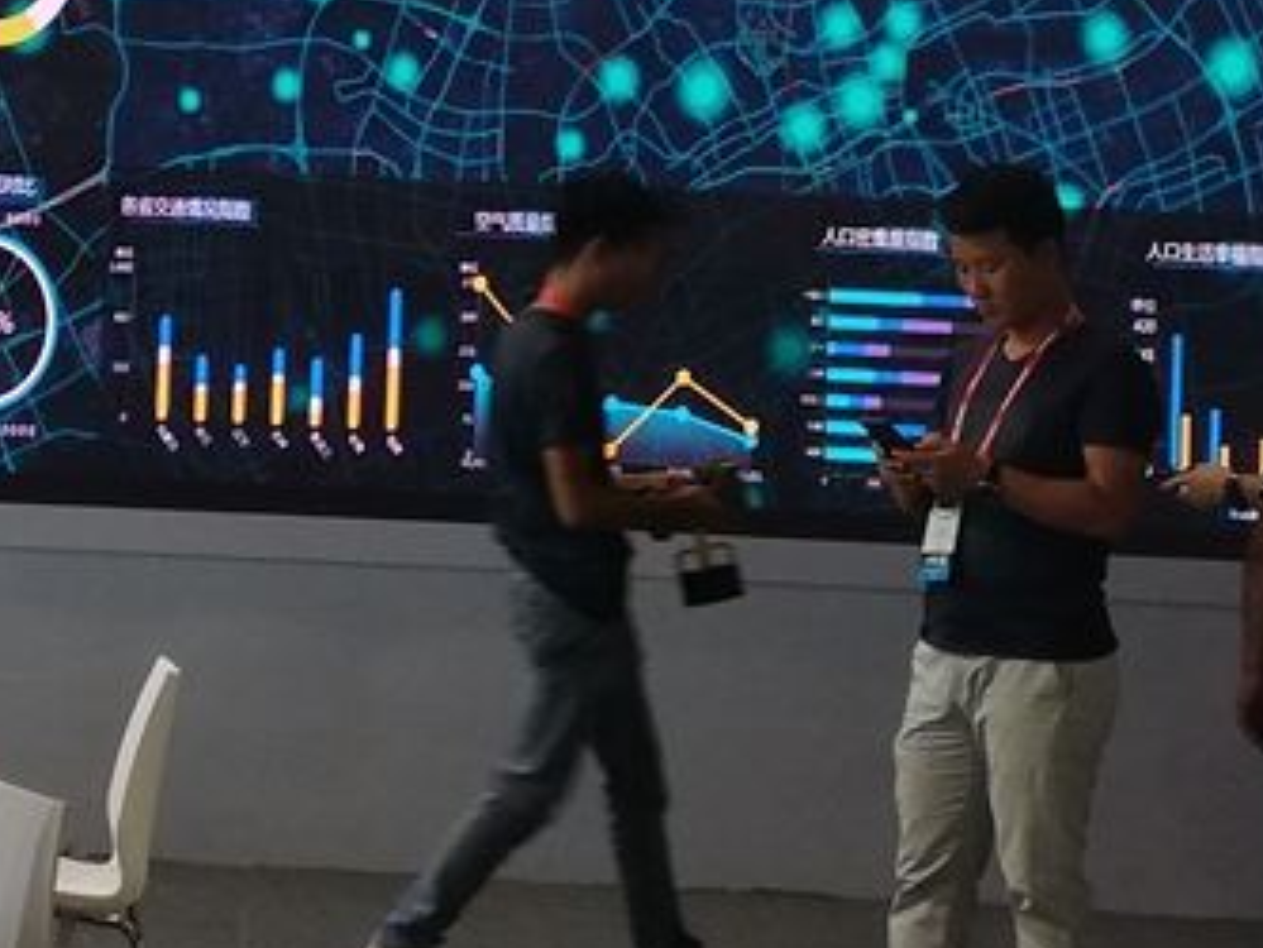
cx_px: 159
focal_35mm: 114
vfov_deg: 12.8
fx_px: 4161
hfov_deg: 17.0
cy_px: -34
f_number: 2.2
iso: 100
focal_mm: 3.81
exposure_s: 1/50
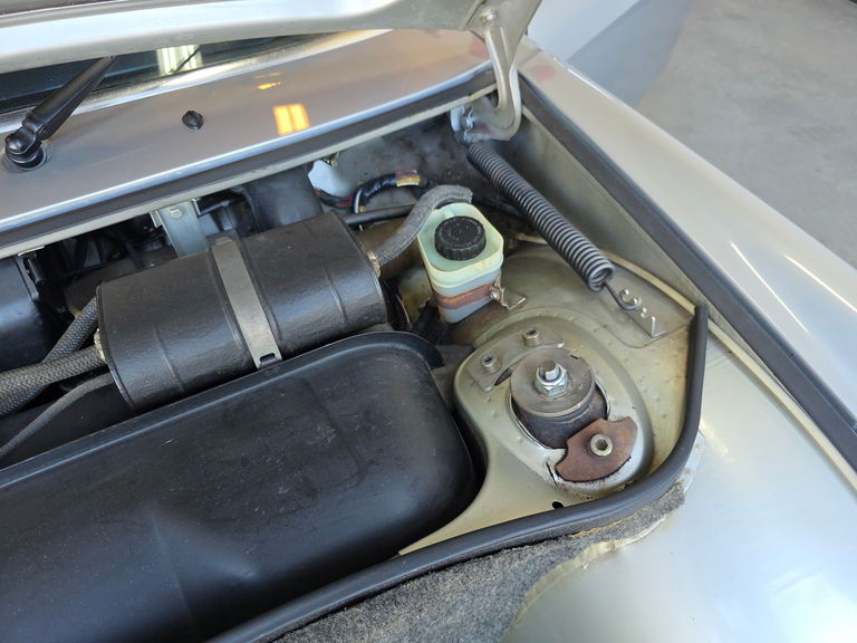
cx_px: 428
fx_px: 569
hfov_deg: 73.9
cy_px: 322
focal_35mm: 23
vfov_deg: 58.9
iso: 160
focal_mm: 6.3
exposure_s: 1/180
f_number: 1.7
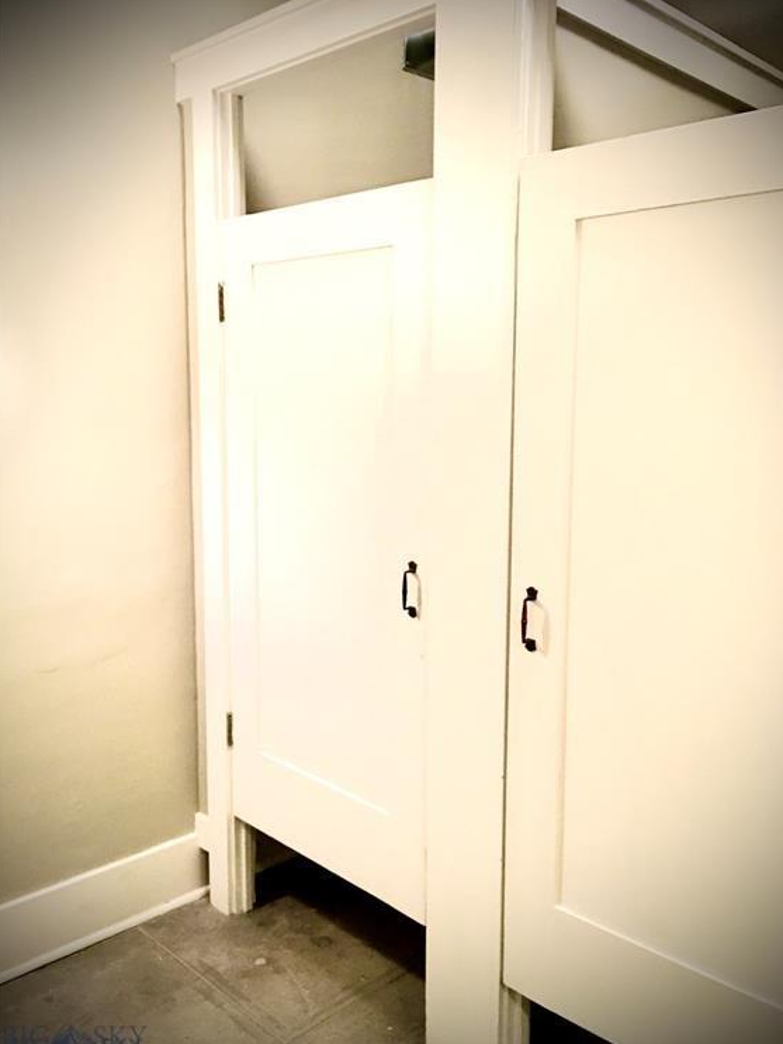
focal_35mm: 30
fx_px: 904
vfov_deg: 59.9
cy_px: 530
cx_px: 398
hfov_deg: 46.8
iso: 100
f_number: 2.2
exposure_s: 1/15
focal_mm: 4.15
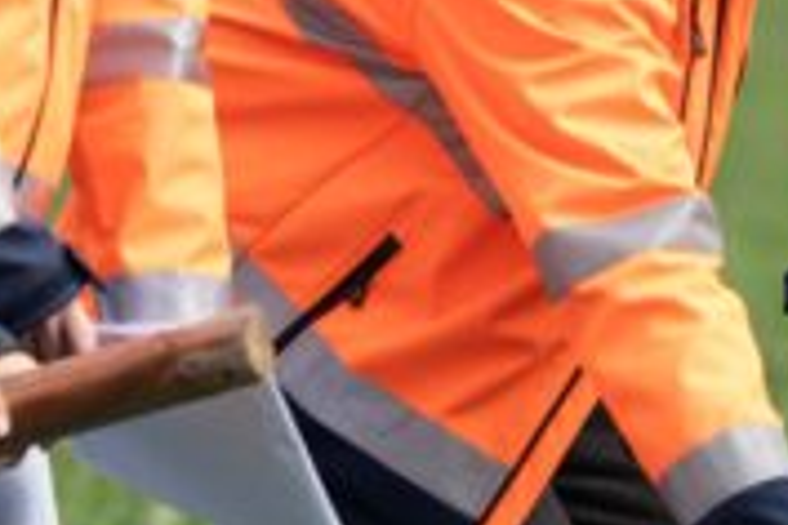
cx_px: 1140
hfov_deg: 4.2
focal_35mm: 492
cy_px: 274
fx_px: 10768
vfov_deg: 2.8
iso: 50
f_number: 2
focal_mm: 85
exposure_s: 1/1000
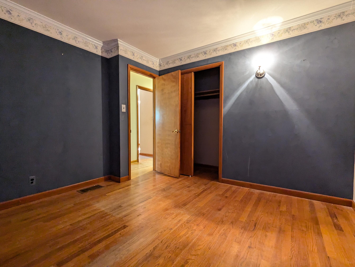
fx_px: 164
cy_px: 134
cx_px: 178
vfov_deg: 78.2
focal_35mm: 16
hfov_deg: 94.4
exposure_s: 1/15
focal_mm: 2.35
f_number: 2.2
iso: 461
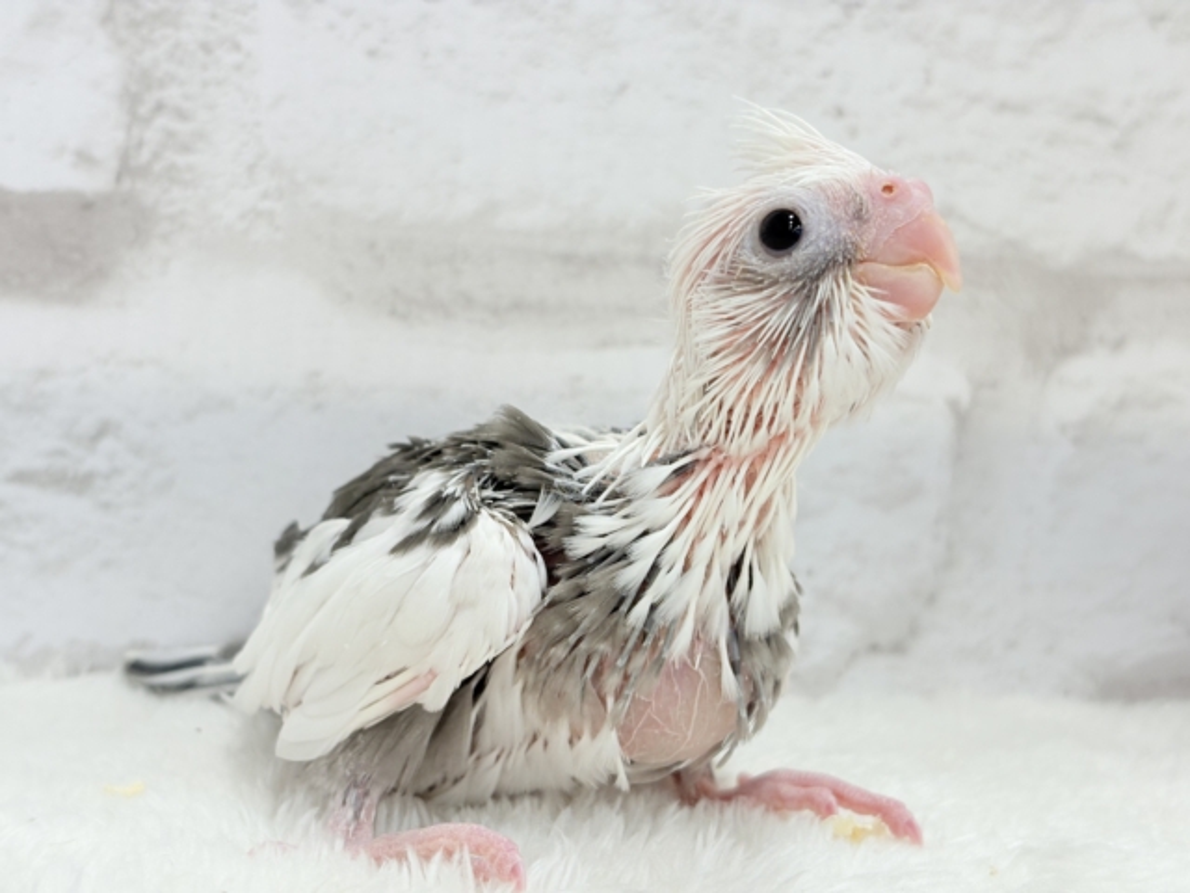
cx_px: 595
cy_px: 446
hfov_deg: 36.8
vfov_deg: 28.0
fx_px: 1788
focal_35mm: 52
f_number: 1.6
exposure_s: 1/50
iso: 40
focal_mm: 5.96
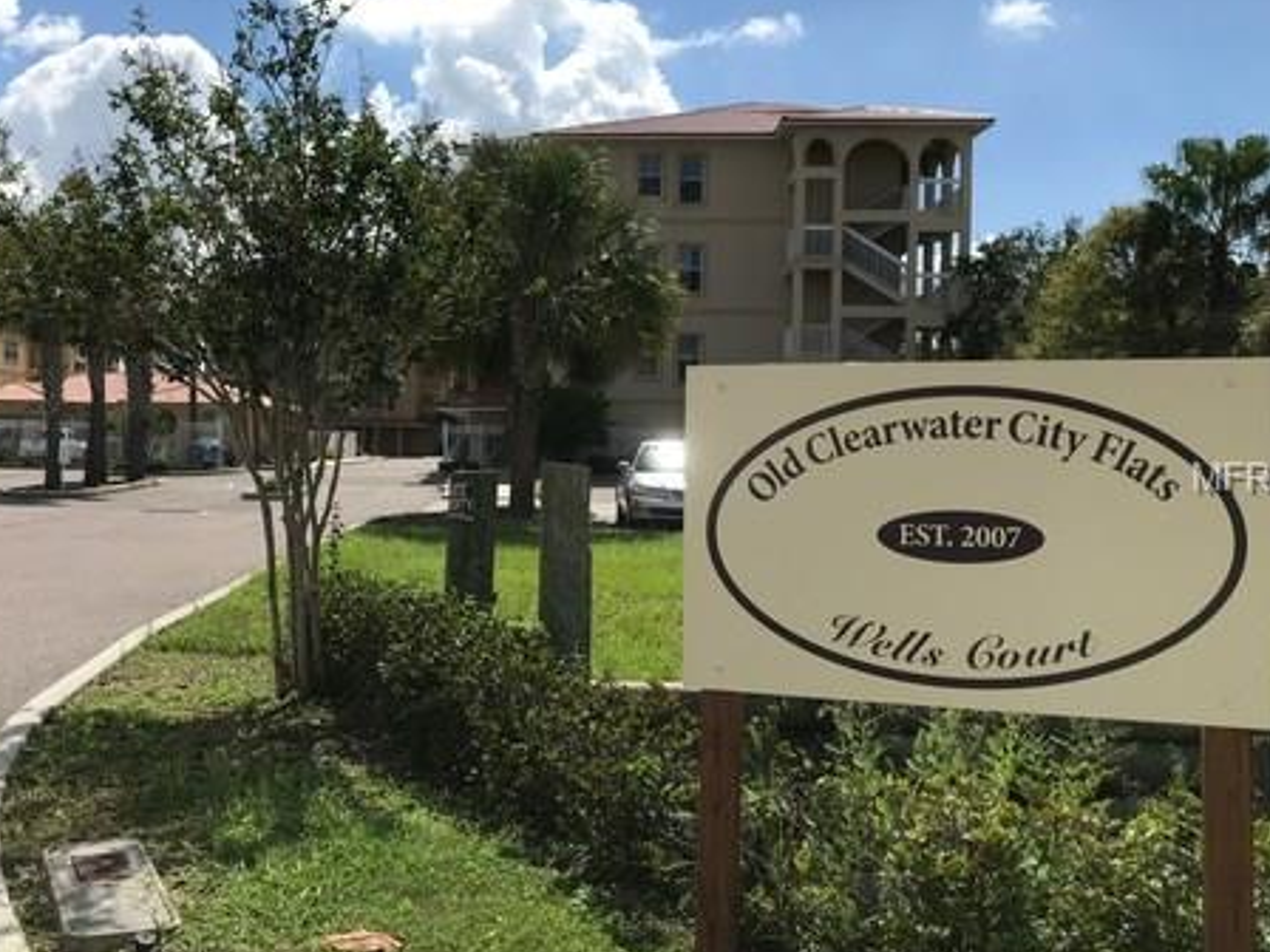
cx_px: 456
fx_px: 1468
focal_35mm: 40
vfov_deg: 36.0
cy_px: 479
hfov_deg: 46.3
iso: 20
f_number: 1.8
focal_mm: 3.99
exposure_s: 1/3831
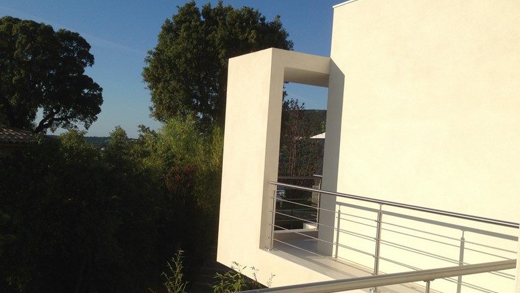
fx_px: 510
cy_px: 168
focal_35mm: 37
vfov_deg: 31.9
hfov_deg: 54.0
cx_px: 260
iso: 50
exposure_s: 1/2008
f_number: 2.4
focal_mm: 4.13
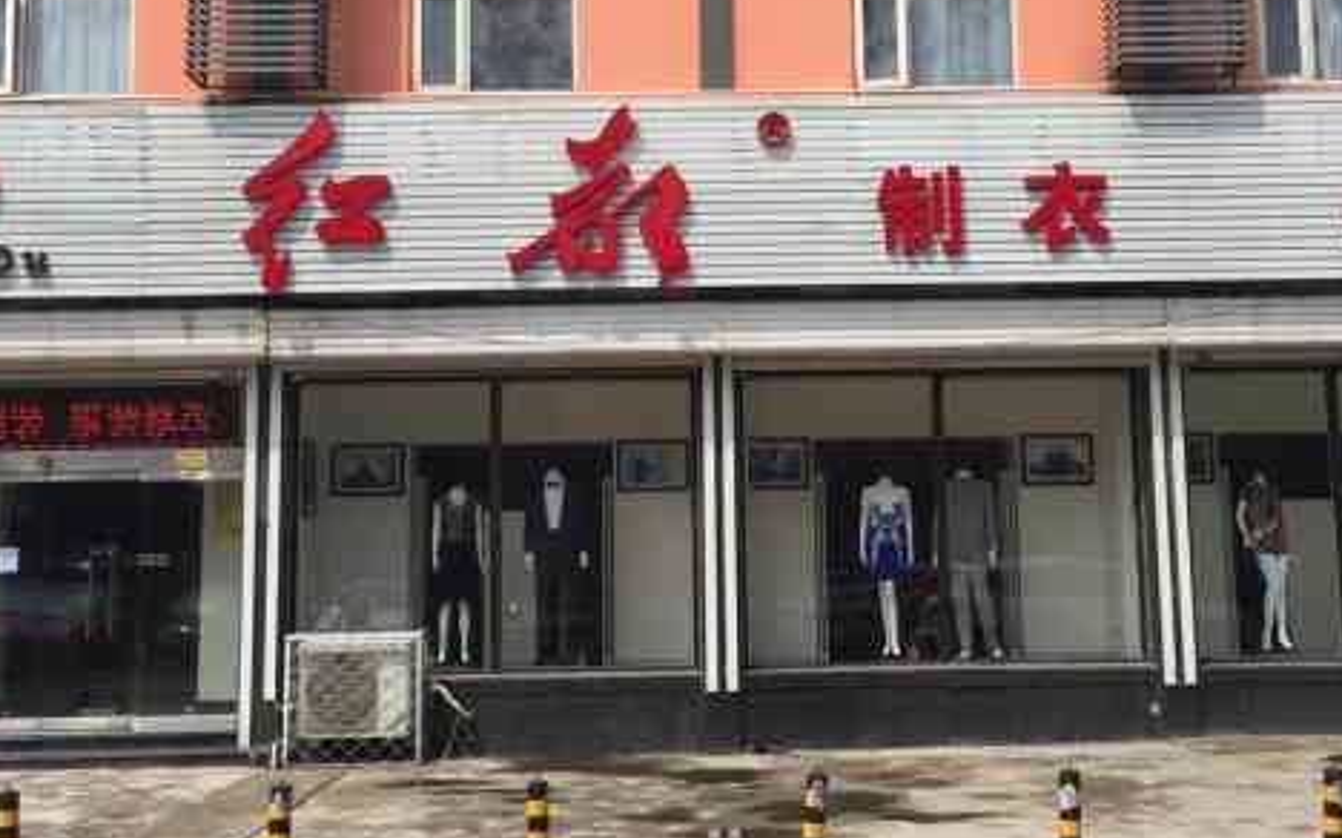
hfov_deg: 43.5
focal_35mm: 46
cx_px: 703
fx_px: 1682
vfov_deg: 27.9
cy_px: 340
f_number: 2.2
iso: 32
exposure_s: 1/1980
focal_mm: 4.15
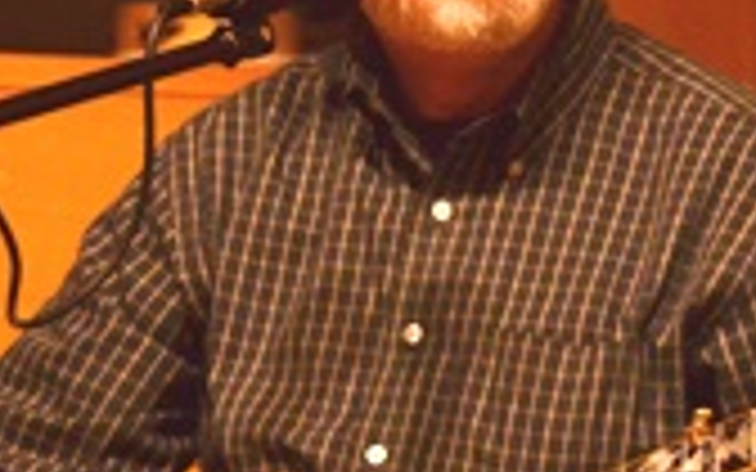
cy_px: 258
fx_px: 8550
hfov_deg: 5.1
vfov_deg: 3.2
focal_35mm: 415
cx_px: 459
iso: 2500
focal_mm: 102
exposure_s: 1/60
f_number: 4.5
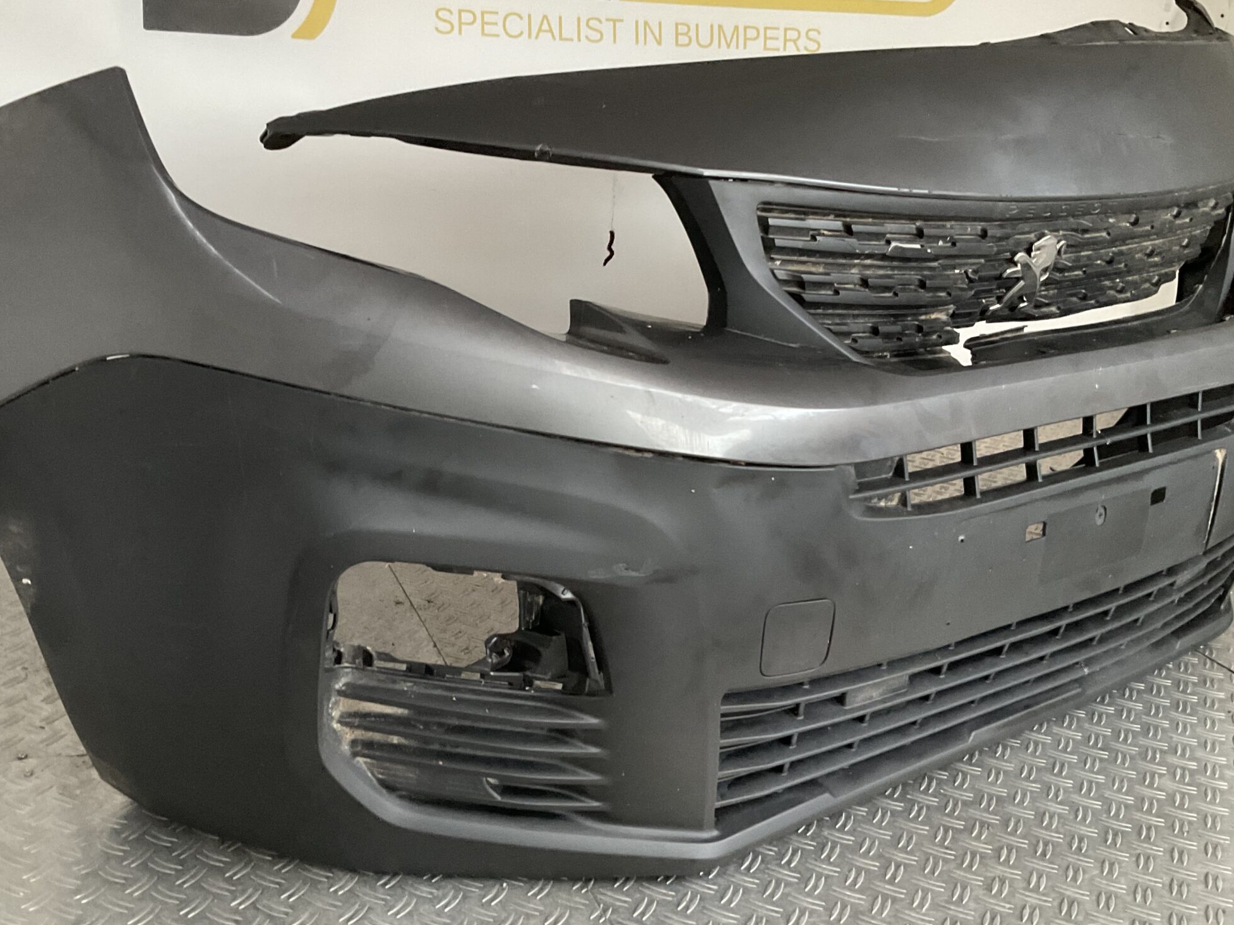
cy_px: 454
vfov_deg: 37.7
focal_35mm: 38
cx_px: 530
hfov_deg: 48.8
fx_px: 1354
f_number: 1.8
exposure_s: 1/50
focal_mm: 3
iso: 200
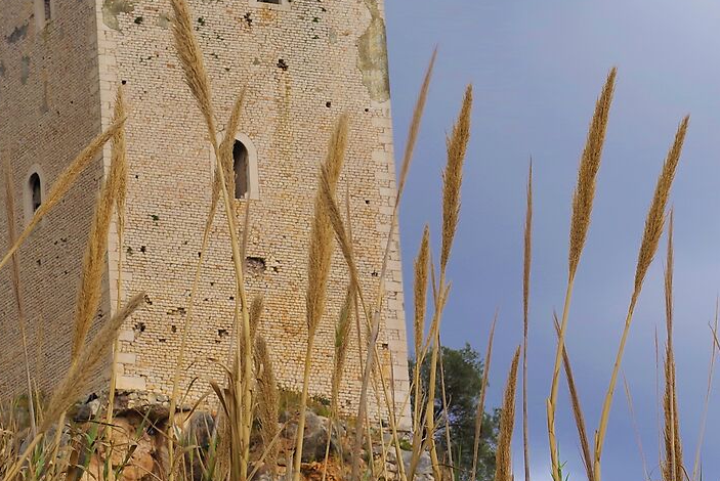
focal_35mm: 290
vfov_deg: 4.7
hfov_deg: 7.1
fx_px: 5805
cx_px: 314
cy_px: 118
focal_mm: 85
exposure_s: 1/100
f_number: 7.1
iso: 100
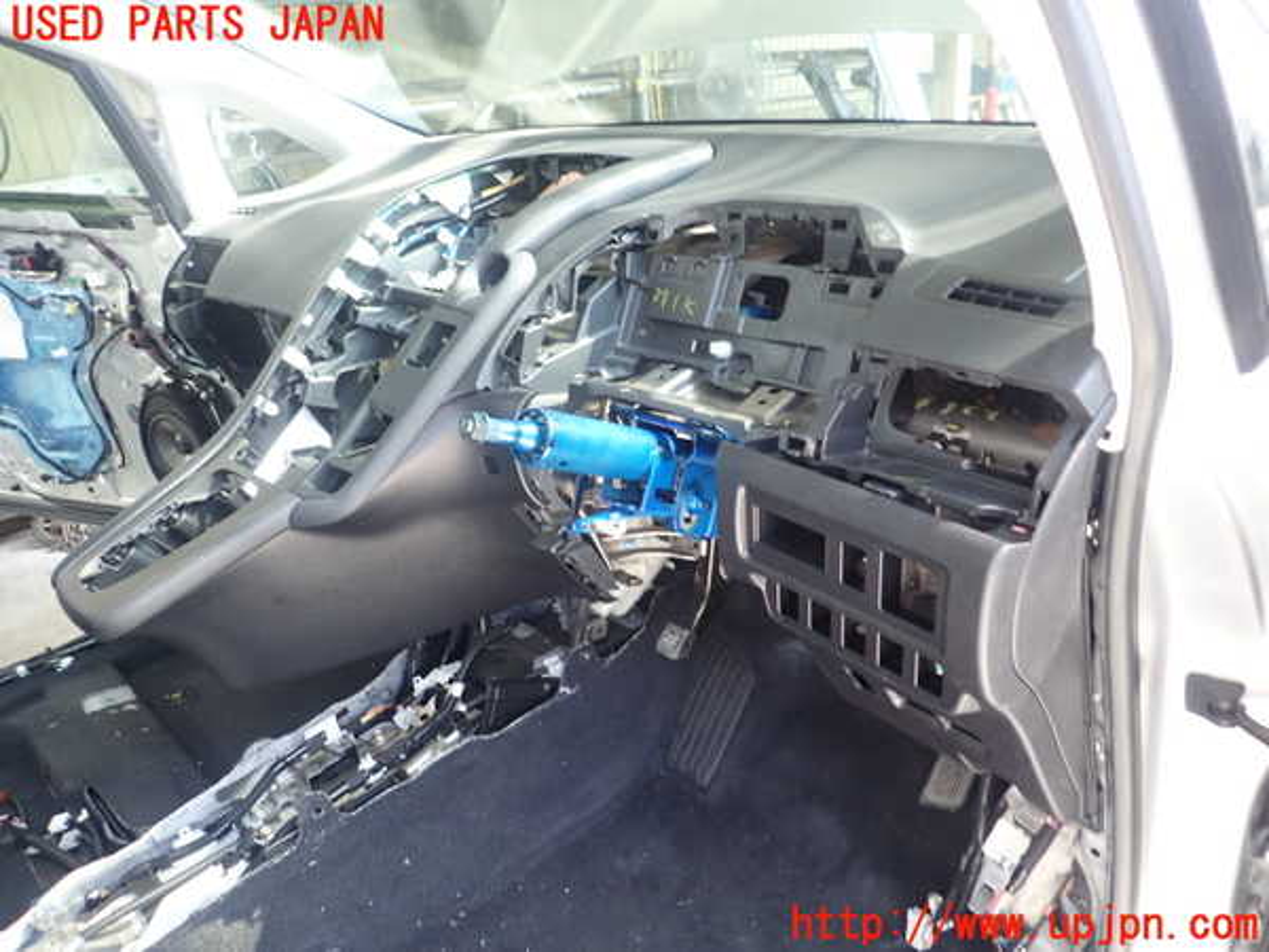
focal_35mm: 25
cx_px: 634
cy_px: 476
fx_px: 916
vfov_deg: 54.9
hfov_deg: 69.4
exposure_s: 1/30
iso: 200
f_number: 2
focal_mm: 4.5
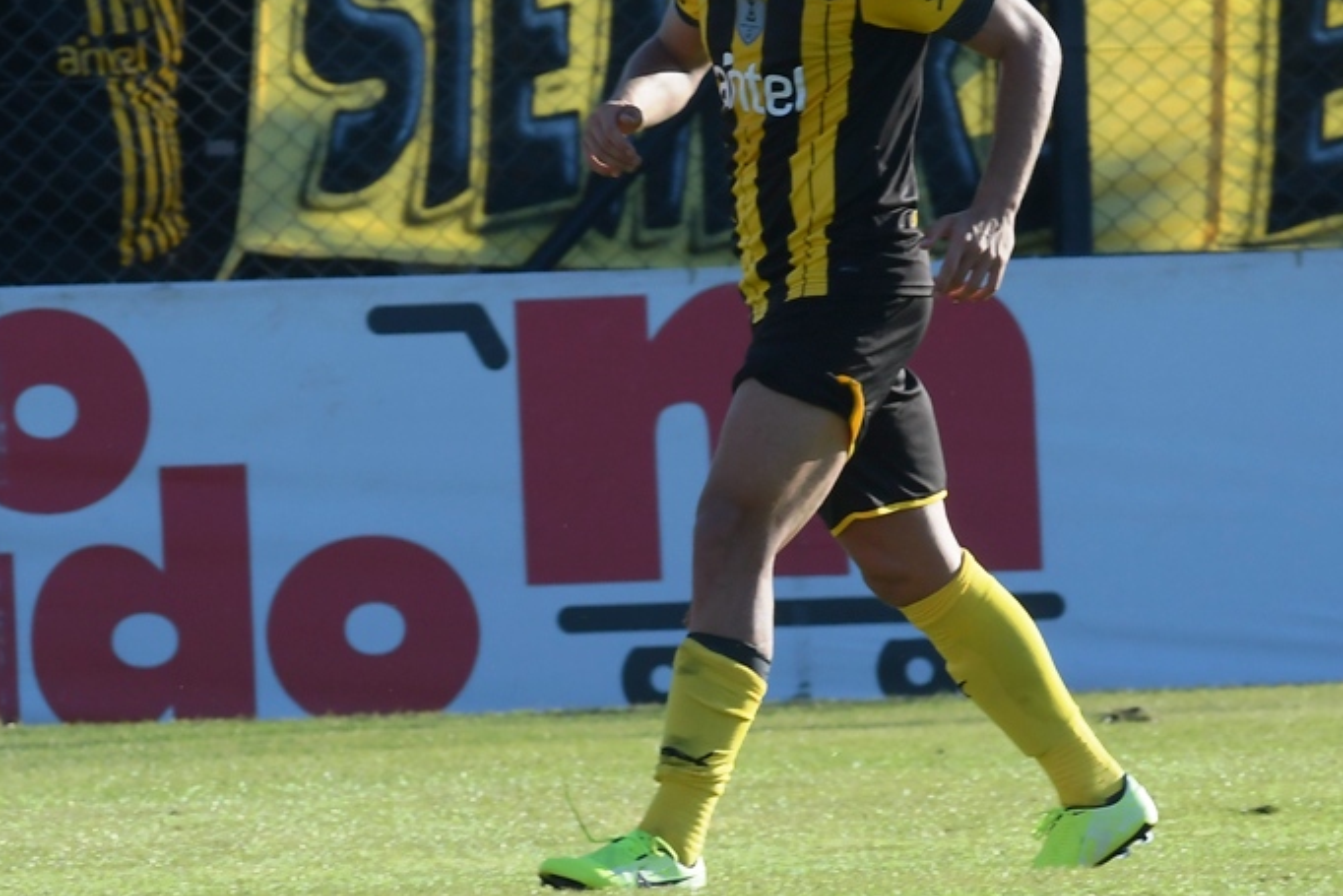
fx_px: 33617
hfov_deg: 2.3
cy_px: 322
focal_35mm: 901
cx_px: 780
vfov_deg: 1.5
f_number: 10
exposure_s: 1/640
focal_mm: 400
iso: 500
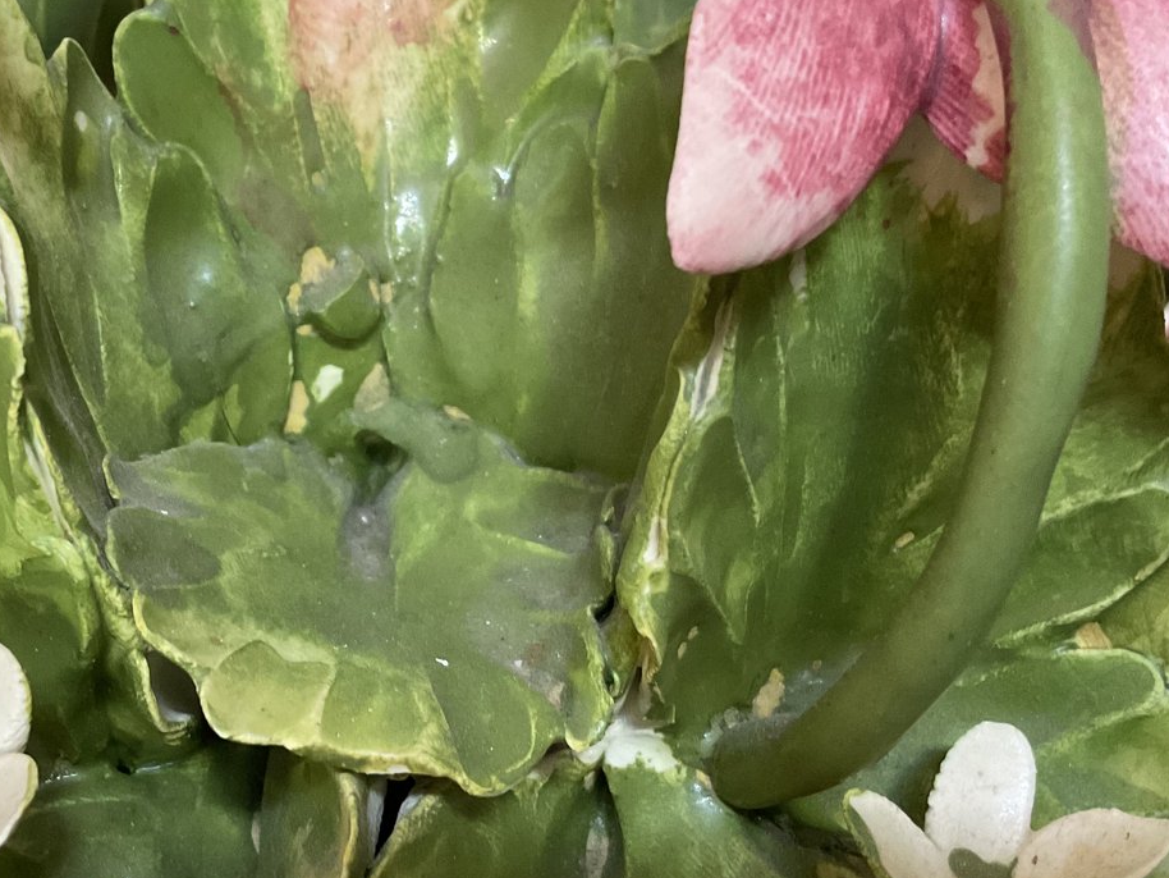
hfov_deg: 39.2
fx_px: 1621
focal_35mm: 48
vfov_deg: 30.2
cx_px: 402
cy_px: 353
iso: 250
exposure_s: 1/60
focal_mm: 3
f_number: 1.8
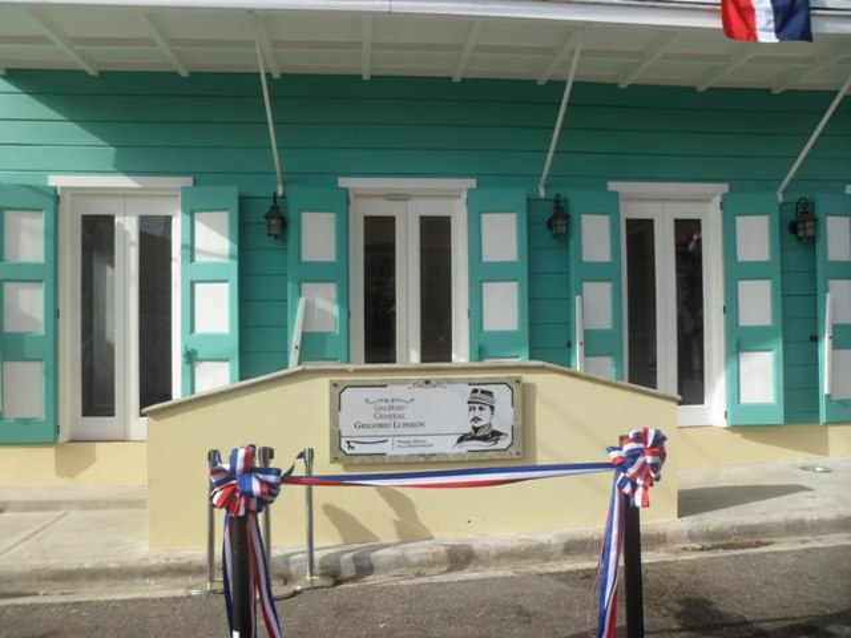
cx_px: 426
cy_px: 319
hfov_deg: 67.3
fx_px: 639
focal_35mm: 26
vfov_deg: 53.1
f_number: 3.3
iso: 80
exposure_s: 1/750
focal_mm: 4.9
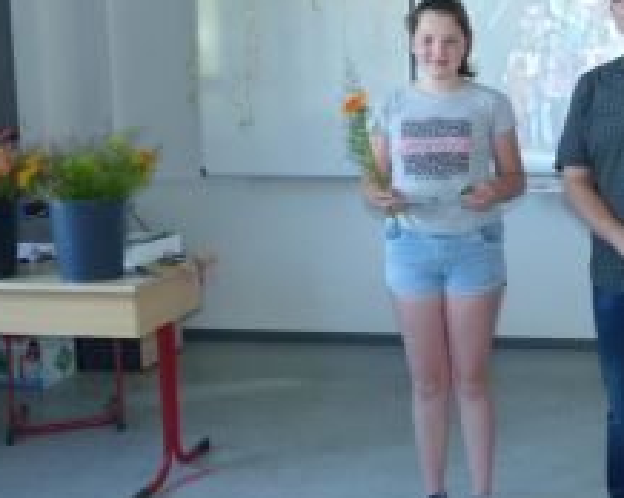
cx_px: 530
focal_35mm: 52
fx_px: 959
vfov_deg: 29.1
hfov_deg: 34.5
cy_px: 235
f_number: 2.8
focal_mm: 5.3
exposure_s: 1/60
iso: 400
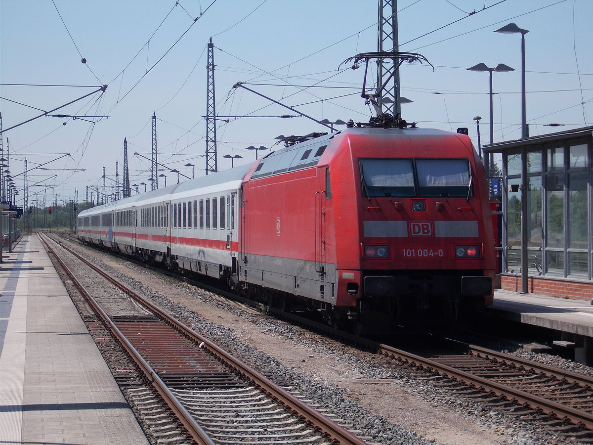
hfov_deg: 17.4
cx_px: 296
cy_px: 222
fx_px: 1936
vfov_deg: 13.1
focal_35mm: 113
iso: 80
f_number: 6
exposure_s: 1/500
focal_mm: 20.1
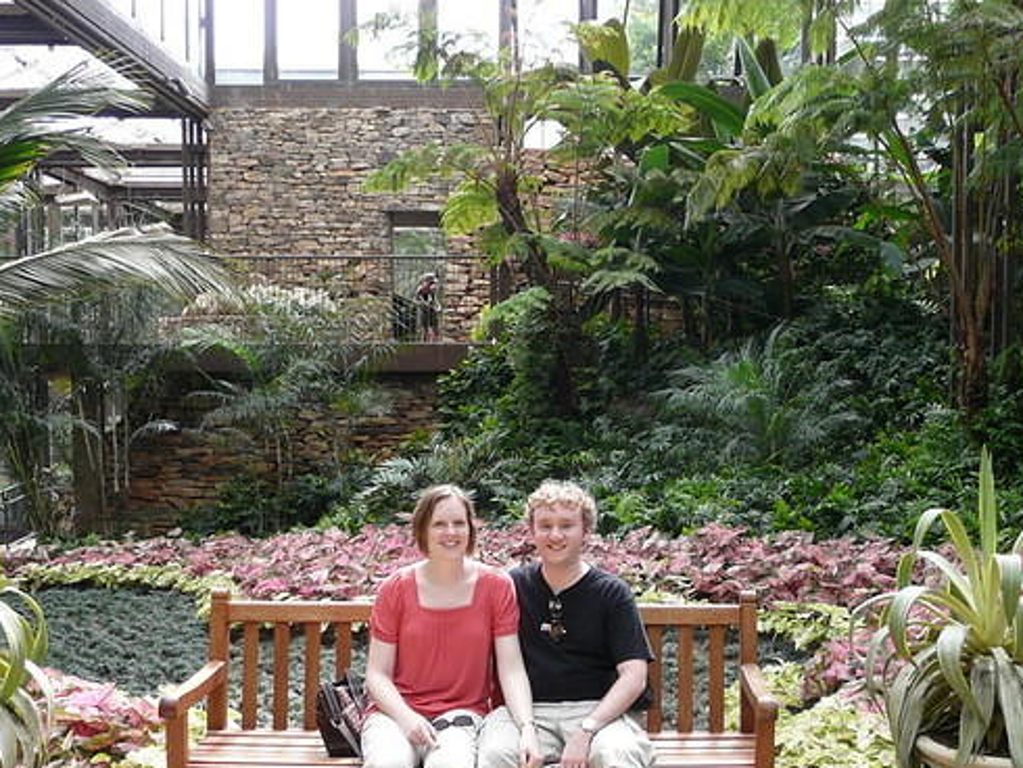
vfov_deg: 30.7
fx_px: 1390
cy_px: 497
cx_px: 616
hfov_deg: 40.2
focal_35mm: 47
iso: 100
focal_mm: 4.6
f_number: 2.8
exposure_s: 1/80
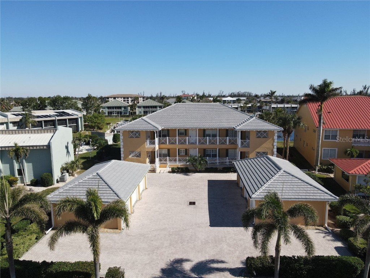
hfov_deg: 71.6
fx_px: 257
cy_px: 139
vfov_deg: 56.8
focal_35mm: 24
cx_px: 185
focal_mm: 4.5
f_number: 2.8
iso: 100
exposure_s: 1/800
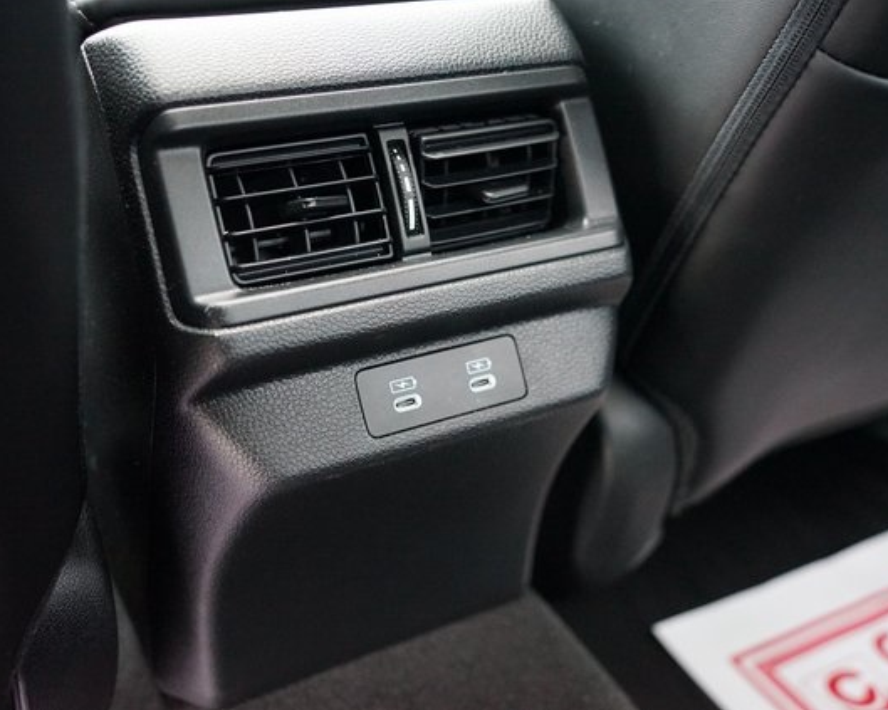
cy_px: 355
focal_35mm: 42
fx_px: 1104
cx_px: 505
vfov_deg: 35.7
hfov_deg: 43.7
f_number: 3.2
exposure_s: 1/60
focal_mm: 37
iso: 6400
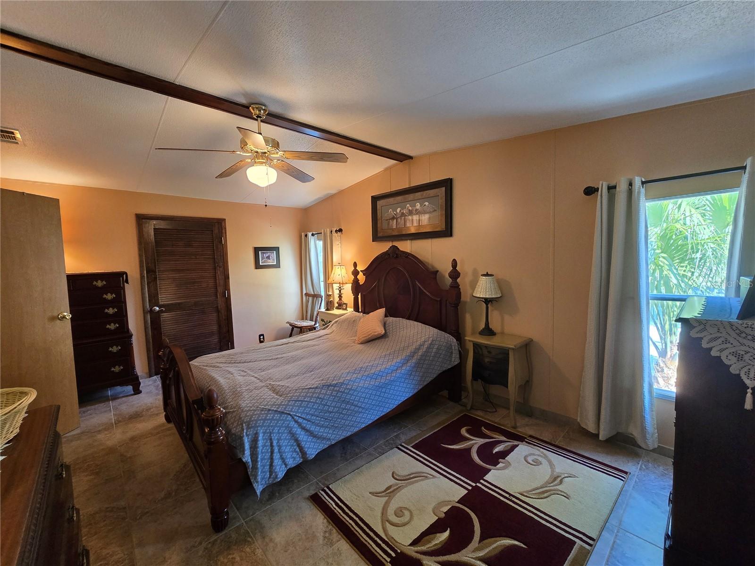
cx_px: 378
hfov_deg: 106.2
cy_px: 283
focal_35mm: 13
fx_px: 284
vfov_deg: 89.9
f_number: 2.2
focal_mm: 2.2
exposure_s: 1/60
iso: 320
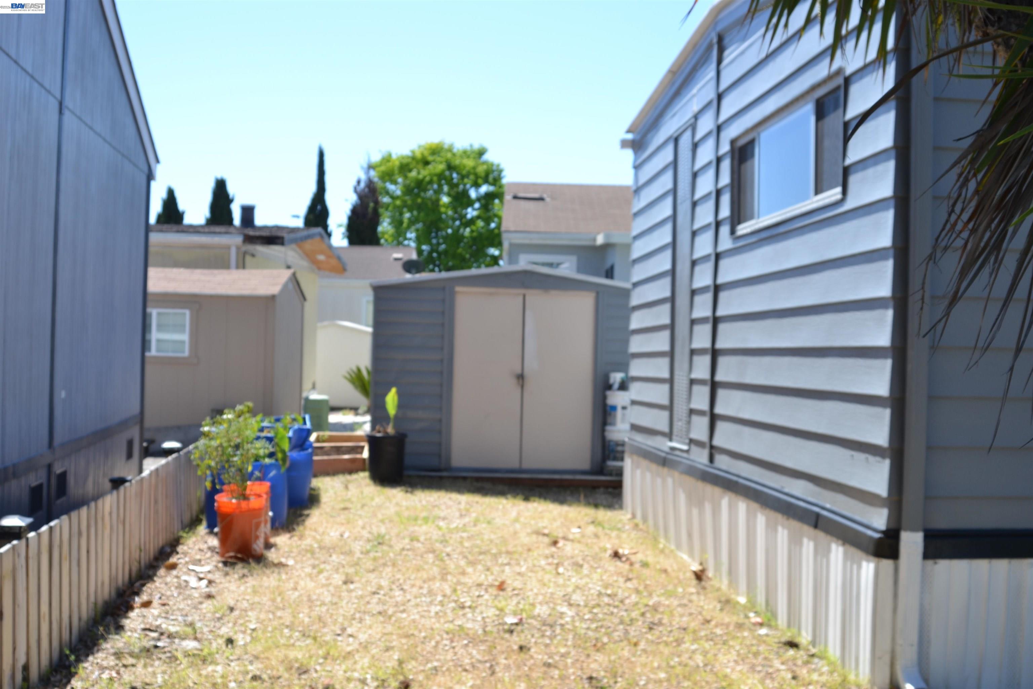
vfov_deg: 31.9
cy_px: 344
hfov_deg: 46.4
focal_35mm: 42
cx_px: 516
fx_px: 1205
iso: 100
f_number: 6.3
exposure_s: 1/160
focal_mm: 28
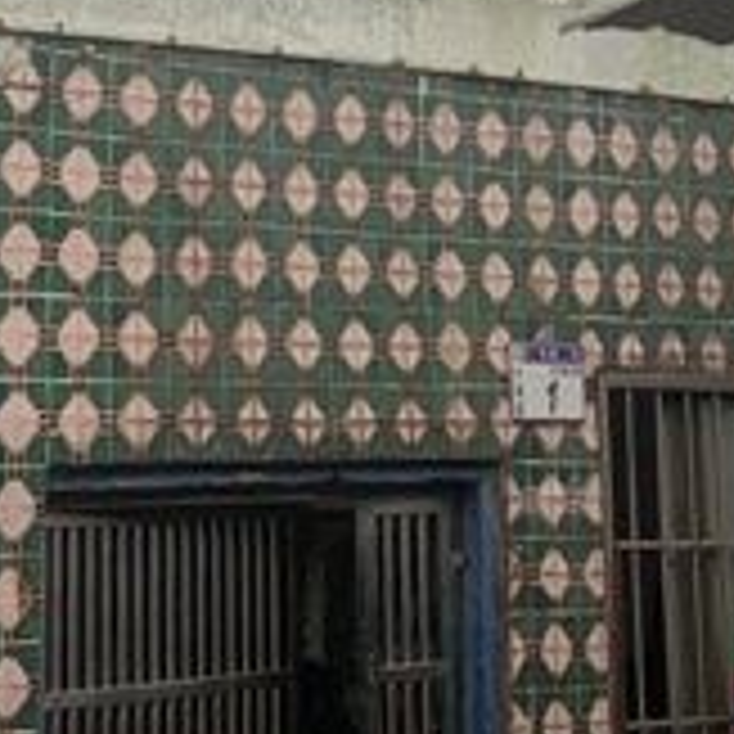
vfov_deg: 12.0
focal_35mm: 135
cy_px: -536
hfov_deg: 12.9
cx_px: 513
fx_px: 3239
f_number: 1.8
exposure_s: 1/136
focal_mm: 4.25
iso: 25
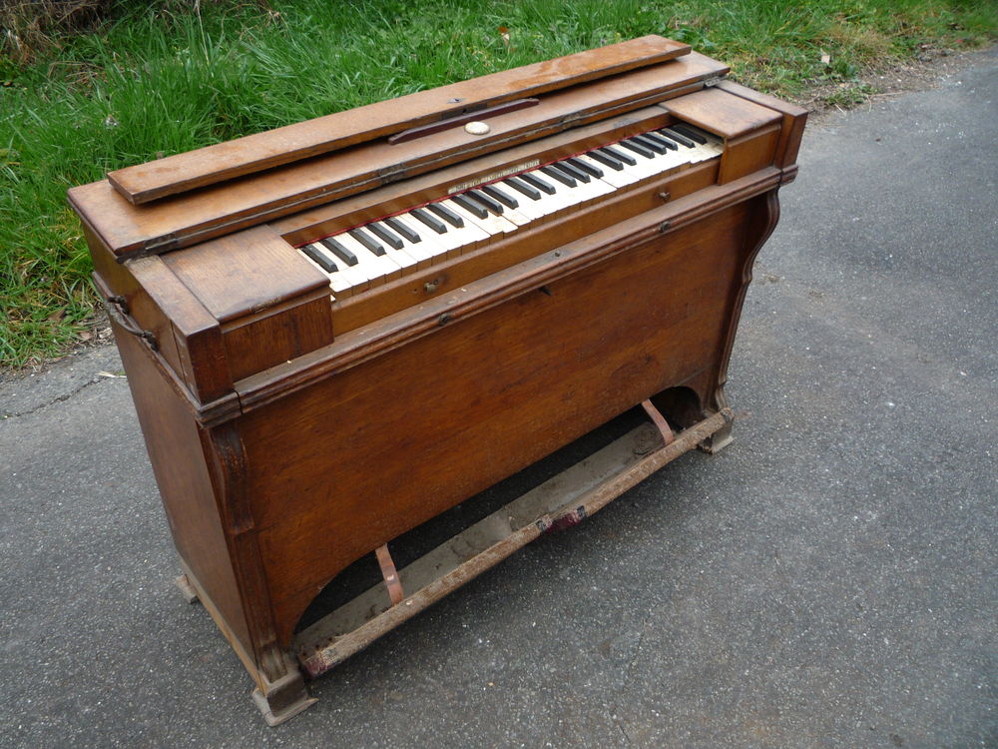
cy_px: 374
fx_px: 865
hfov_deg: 60.0
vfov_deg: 46.8
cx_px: 499
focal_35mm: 30
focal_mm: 5.2
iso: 100
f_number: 3.3
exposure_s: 1/40
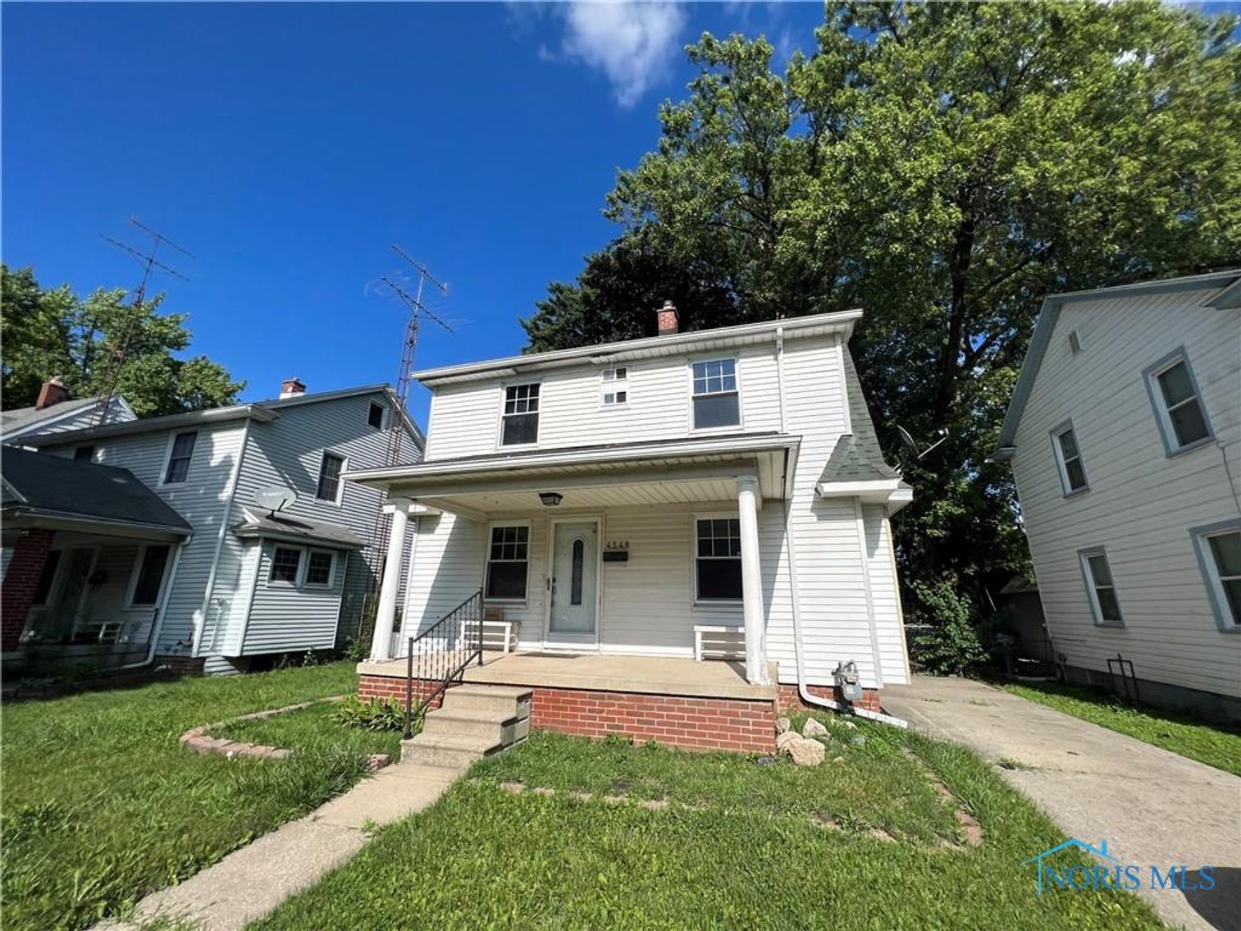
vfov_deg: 89.9
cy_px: 466
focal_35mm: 13
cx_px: 620
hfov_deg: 106.2
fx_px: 466
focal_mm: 1.57
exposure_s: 1/3774
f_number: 1.8
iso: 32
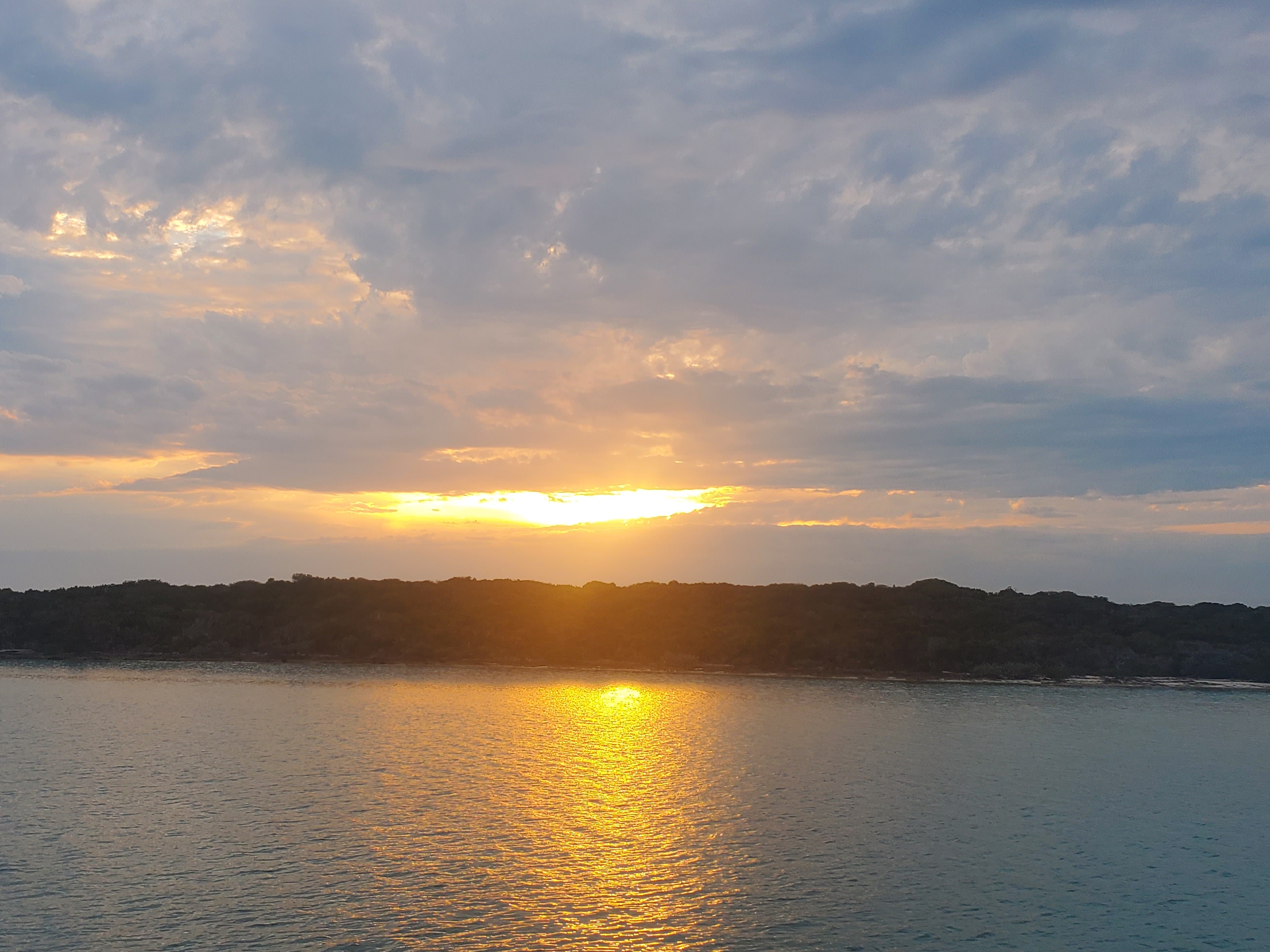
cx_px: 525
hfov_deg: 46.6
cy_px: 420
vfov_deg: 35.9
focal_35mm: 40
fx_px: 1468
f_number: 2.4
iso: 50
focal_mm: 4.3
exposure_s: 1/272
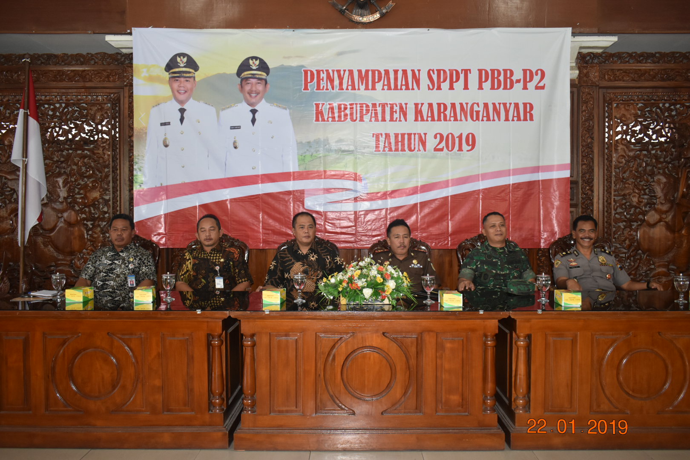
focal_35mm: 33
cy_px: 230
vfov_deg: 40.0
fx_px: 632
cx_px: 345
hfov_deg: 57.2
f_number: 3.8
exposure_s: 1/60
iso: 900
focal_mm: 22
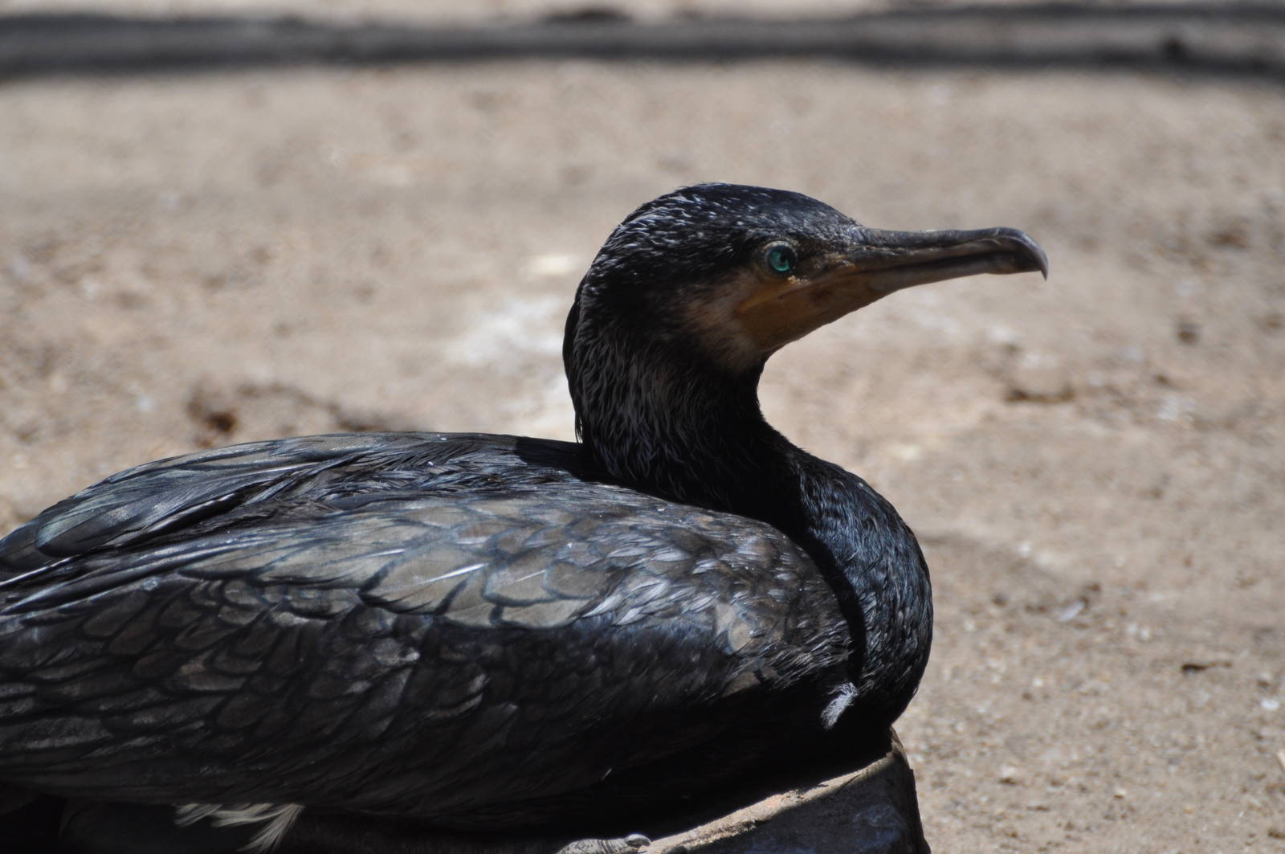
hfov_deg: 4.6
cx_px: 642
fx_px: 16044
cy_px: 427
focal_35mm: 450
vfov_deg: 3.0
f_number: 5.6
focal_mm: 300
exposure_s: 1/1000
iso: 400
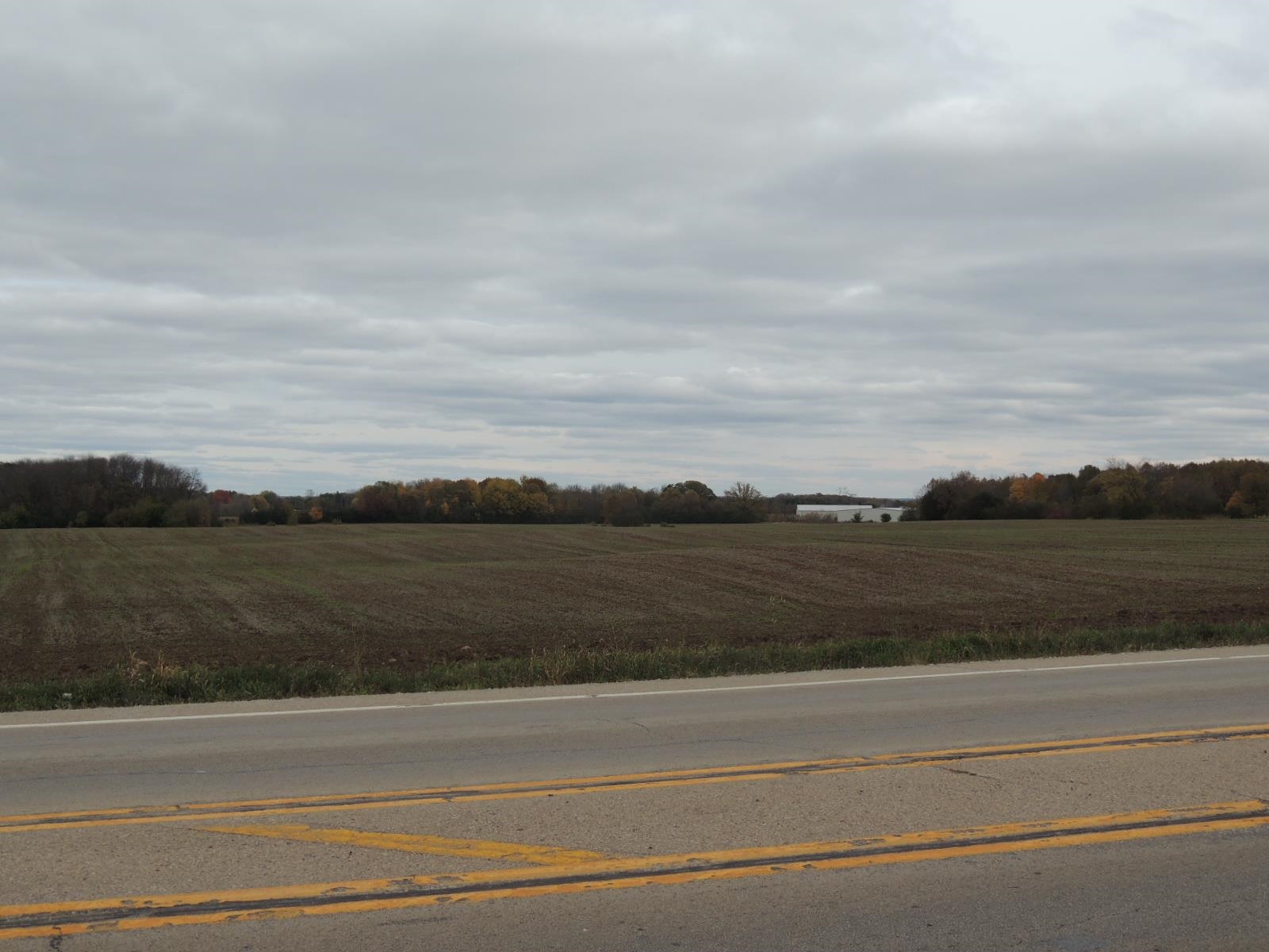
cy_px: 476
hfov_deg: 40.4
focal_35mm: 47
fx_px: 1723
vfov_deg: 30.9
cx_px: 634
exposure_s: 1/1000
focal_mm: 8.3
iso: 100
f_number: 3.5
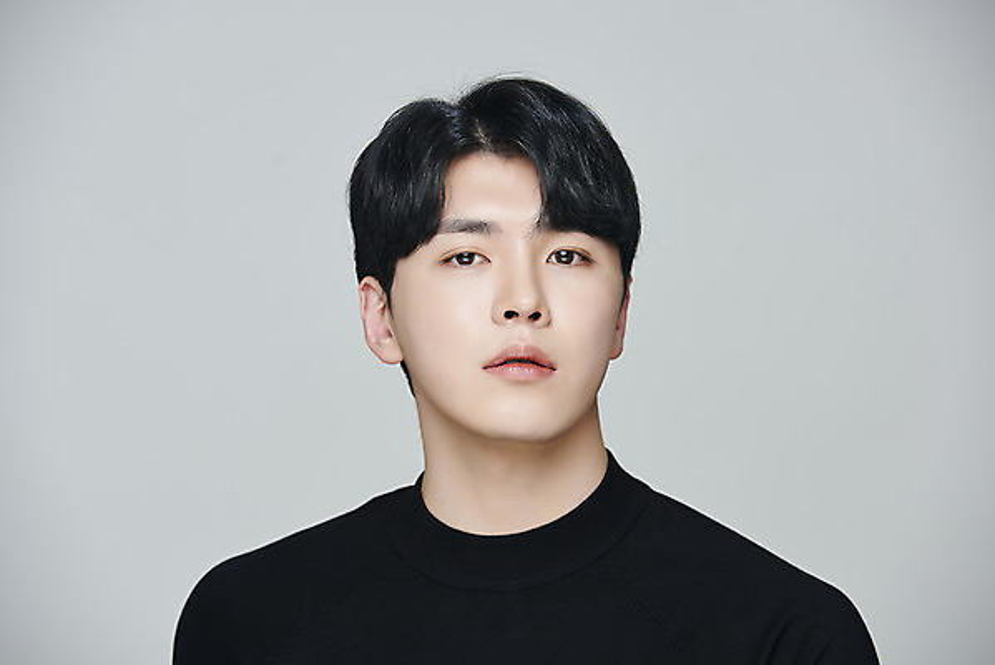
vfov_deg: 7.6
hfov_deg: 11.4
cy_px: 332
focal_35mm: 180
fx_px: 4977
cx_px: 498
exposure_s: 1/125
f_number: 7.1
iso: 64
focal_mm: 180
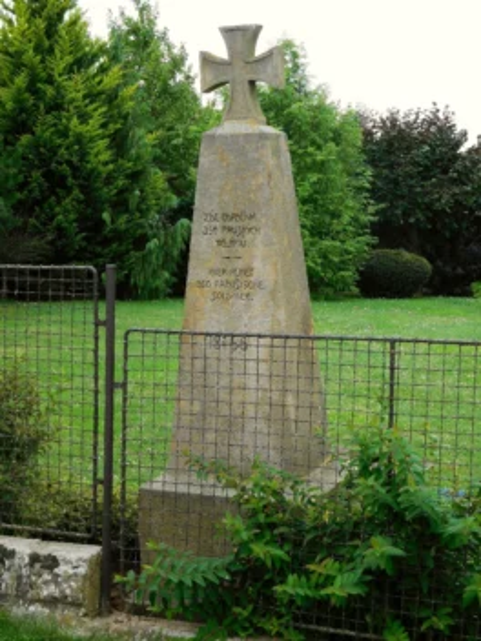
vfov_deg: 31.2
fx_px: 1149
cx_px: 240
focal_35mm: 62
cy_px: 320
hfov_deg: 23.7
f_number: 4.4
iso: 125
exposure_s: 1/200
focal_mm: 11.1
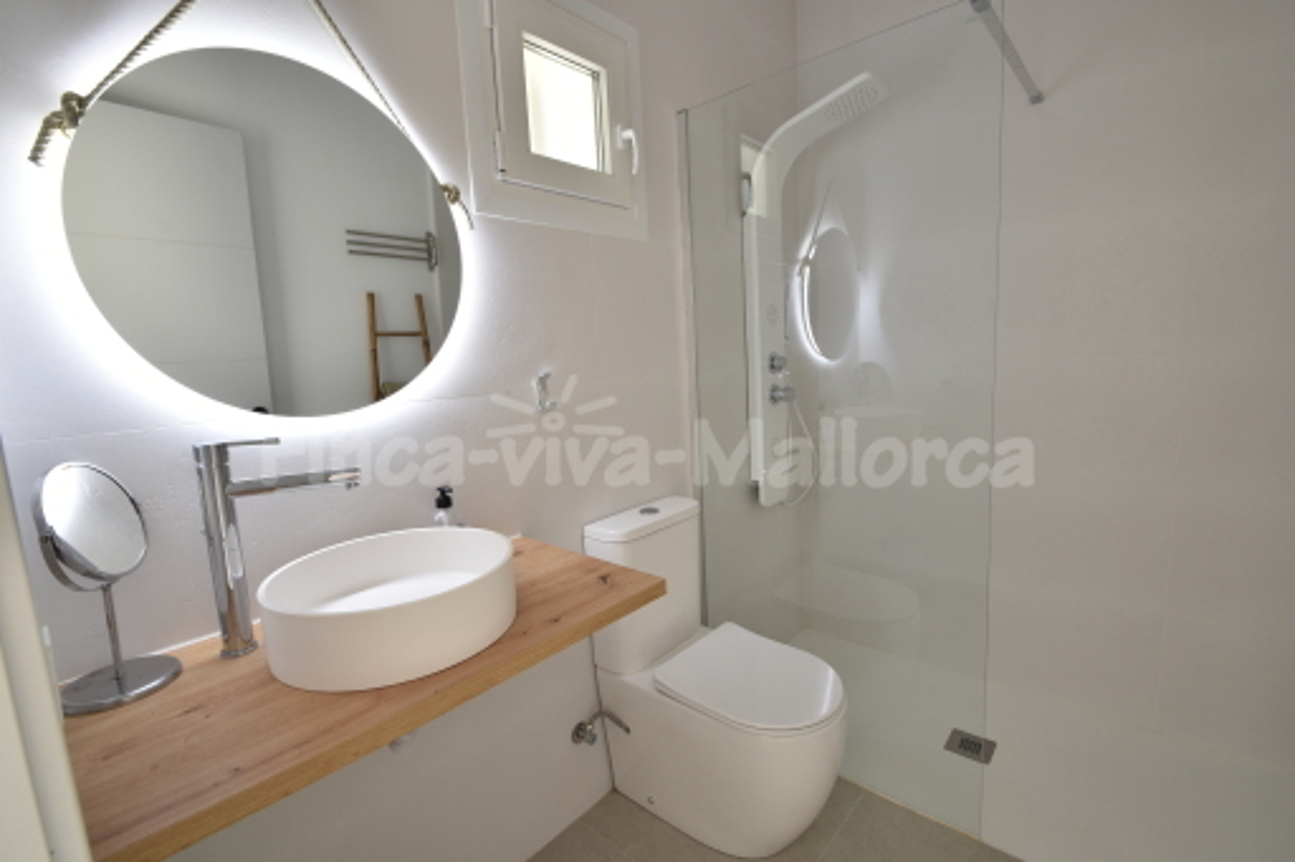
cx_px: 648
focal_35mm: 15
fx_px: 539
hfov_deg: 100.4
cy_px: 431
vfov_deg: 77.3
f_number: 7.1
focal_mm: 10
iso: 100
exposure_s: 1/13
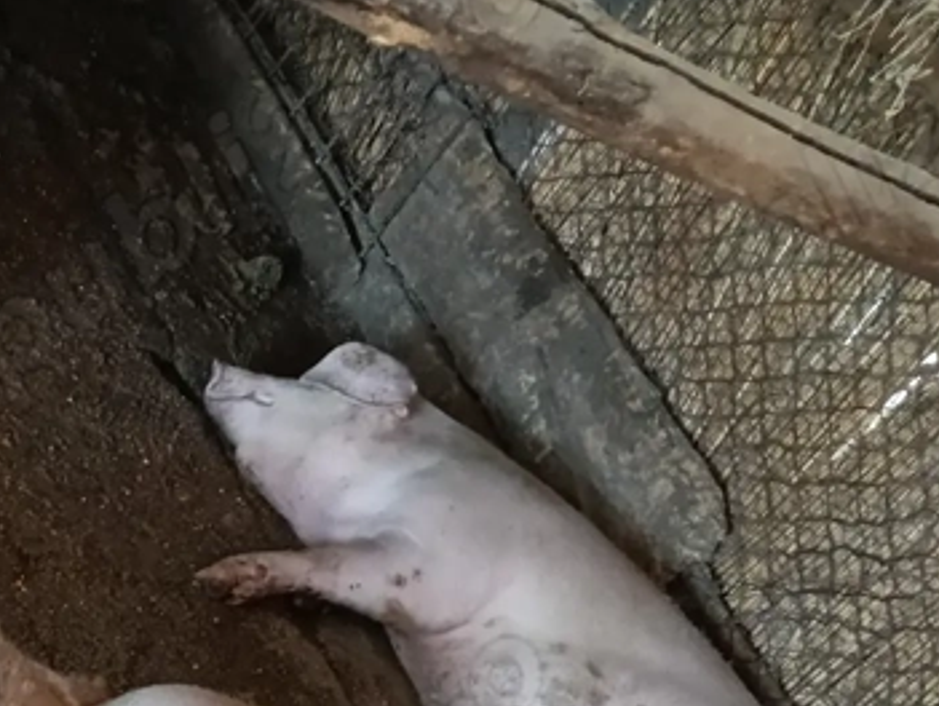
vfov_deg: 18.0
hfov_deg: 23.9
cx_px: -59
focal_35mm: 77
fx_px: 2091
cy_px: 900
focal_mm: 3.98
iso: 1000
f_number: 1.8
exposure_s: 1/25
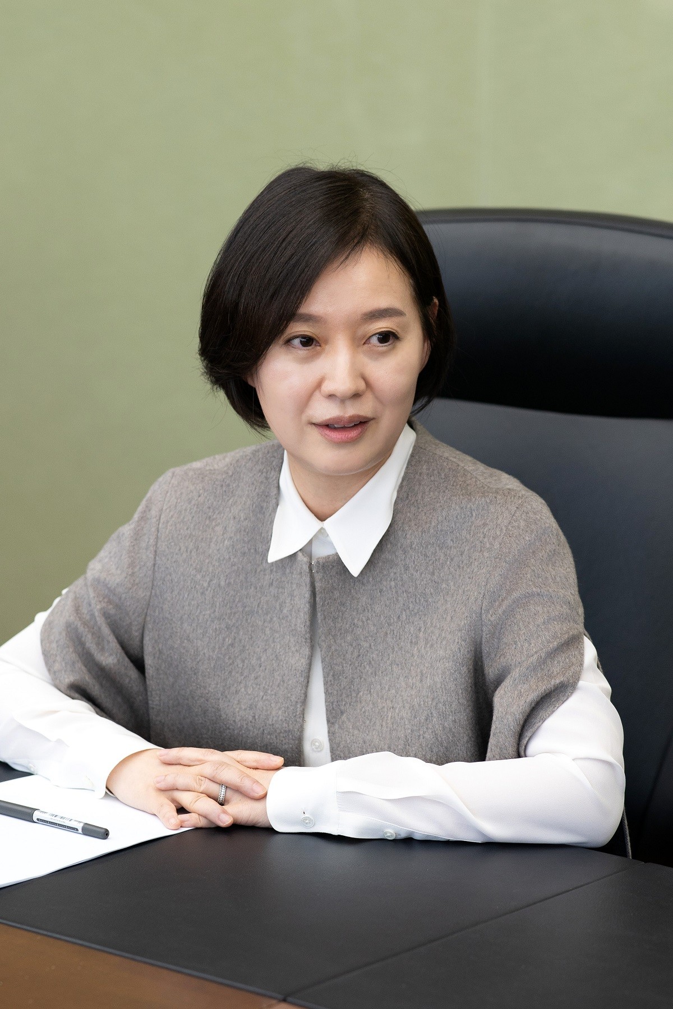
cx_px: 336
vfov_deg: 16.1
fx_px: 3561
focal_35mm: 127
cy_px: 504
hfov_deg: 10.8
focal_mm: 85
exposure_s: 1/160
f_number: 2.8
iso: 640
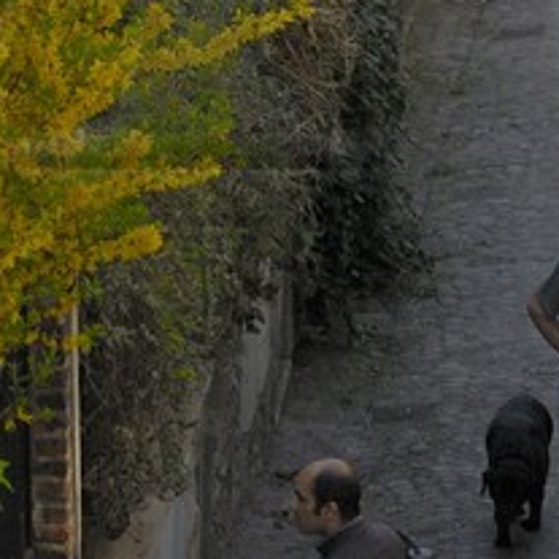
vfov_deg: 3.9
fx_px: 8080
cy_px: -270
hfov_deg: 4.0
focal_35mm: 442
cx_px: 76
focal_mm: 45
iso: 100
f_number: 6.3
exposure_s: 1/180
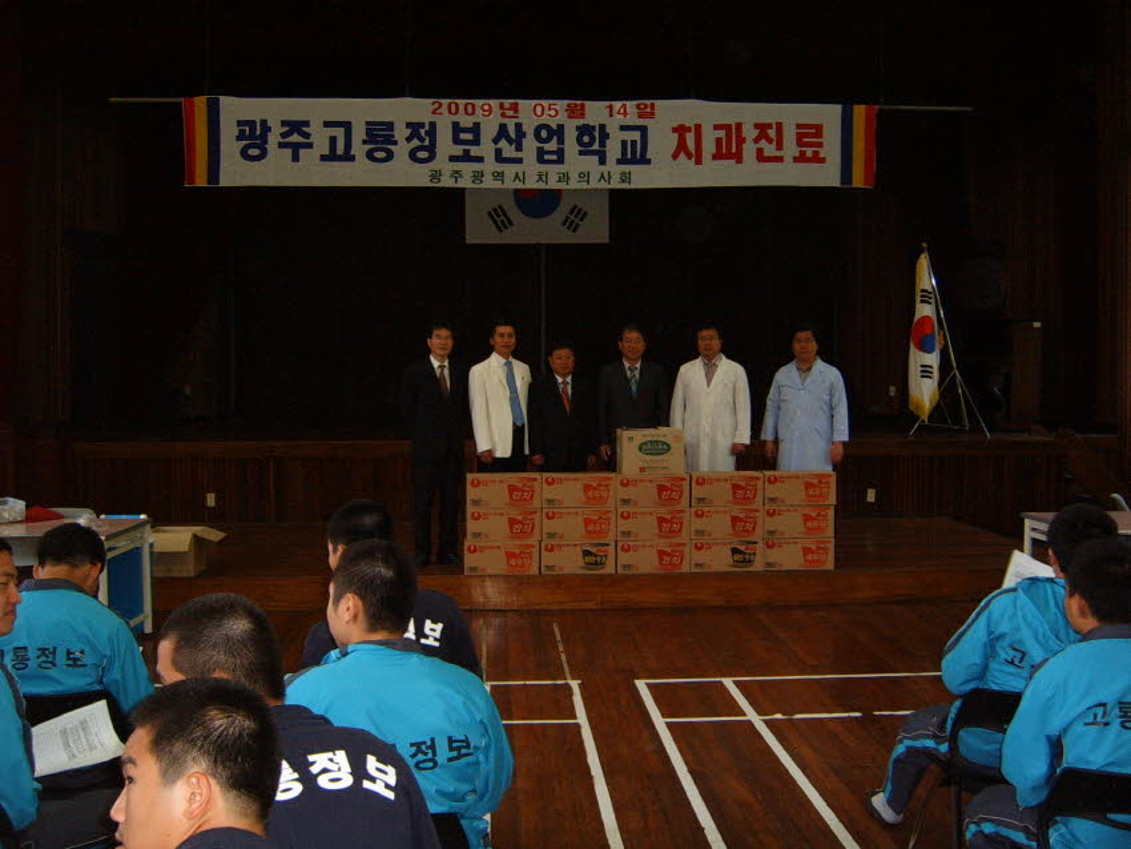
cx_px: 566
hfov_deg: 50.1
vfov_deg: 38.7
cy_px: 424
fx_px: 1209
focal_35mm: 37
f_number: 2.9
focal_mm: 6.2
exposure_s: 1/30
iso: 141
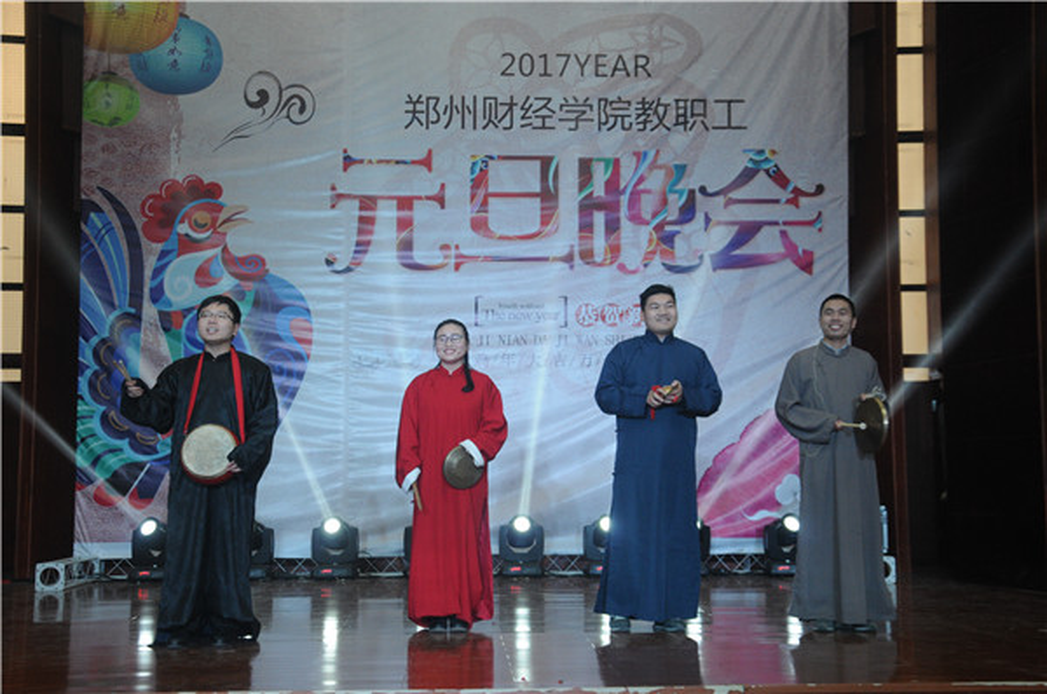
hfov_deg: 37.9
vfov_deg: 25.7
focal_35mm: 52
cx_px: 524
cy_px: 347
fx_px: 1524
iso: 800
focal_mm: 35
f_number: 5.6
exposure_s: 1/100
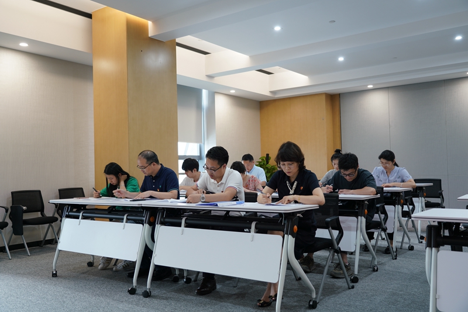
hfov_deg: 57.2
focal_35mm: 33
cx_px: 234
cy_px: 156
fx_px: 429
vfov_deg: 40.0
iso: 200
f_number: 4
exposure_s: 1/15
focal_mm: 33
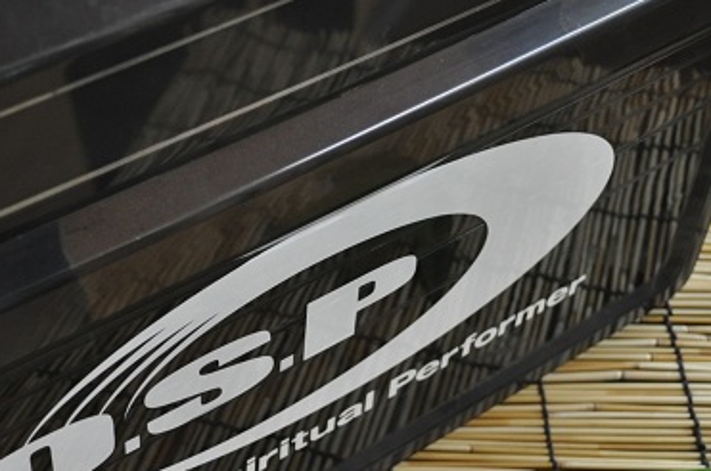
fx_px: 1439
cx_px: 238
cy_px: 285
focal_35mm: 73
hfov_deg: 27.6
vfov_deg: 18.6
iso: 800
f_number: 4.5
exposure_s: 1/40
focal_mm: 28
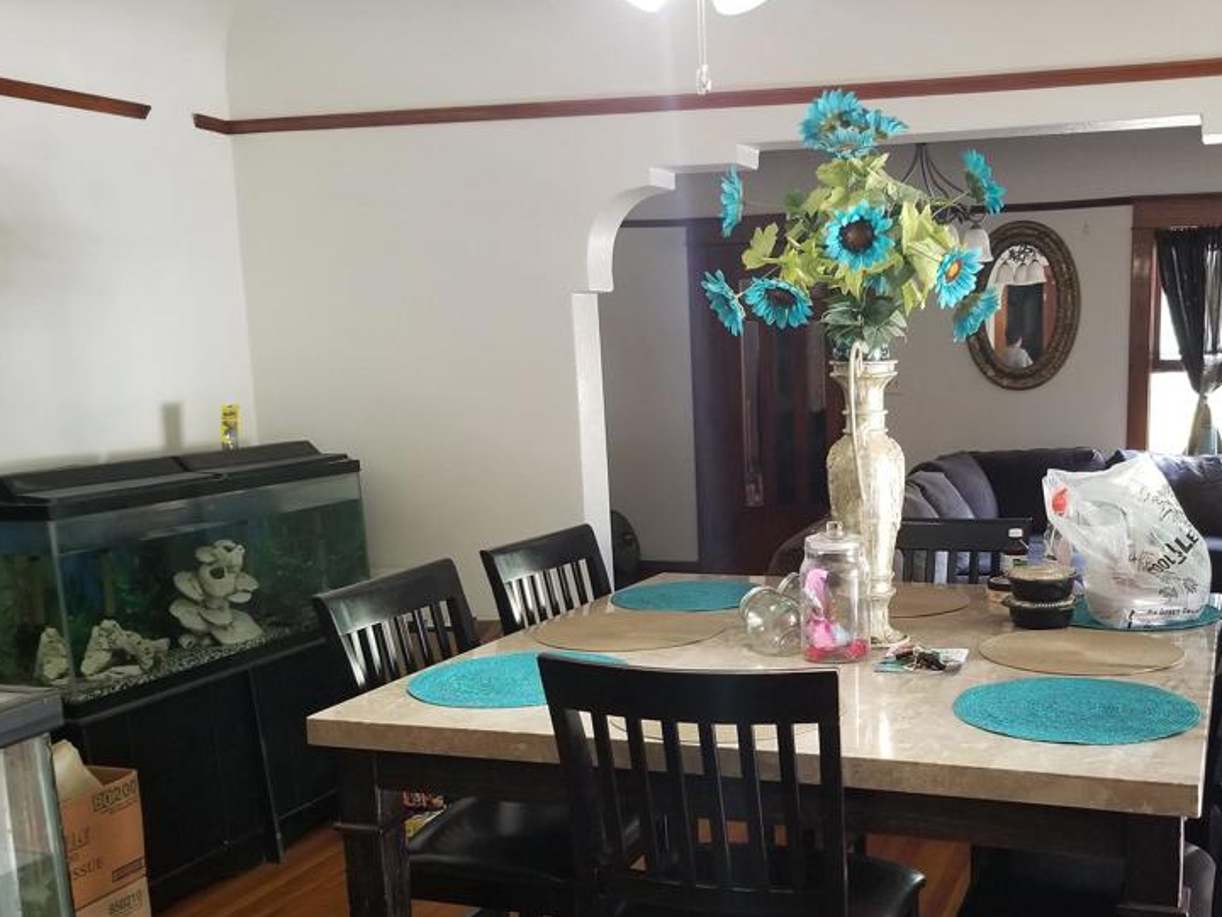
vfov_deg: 38.3
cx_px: 845
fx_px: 1306
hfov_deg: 49.0
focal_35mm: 37
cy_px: 608
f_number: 1.7
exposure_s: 1/17
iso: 250
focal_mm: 4.25
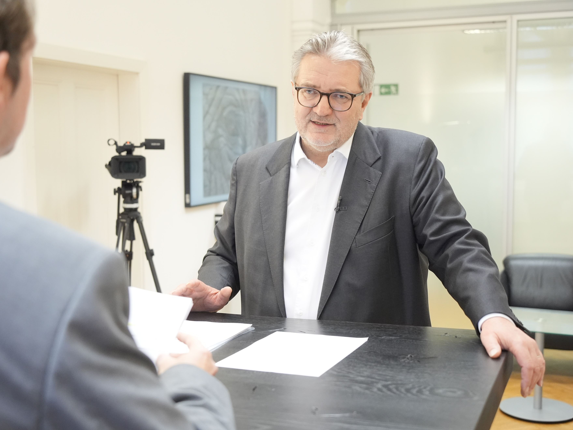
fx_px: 761
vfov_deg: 31.5
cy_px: 215
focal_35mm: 46
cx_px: 284
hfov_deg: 41.2
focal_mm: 42
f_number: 3.2
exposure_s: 1/250
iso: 3200
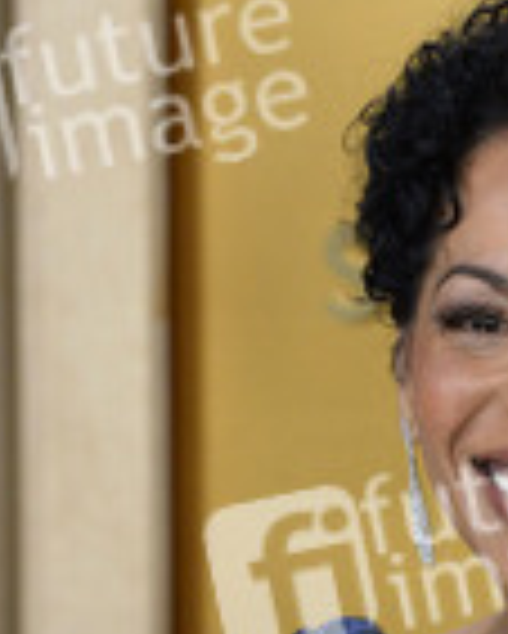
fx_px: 7997
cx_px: 569
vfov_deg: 4.5
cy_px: 778
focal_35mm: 426
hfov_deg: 3.6
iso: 2500
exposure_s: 1/250
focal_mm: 160
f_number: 6.3
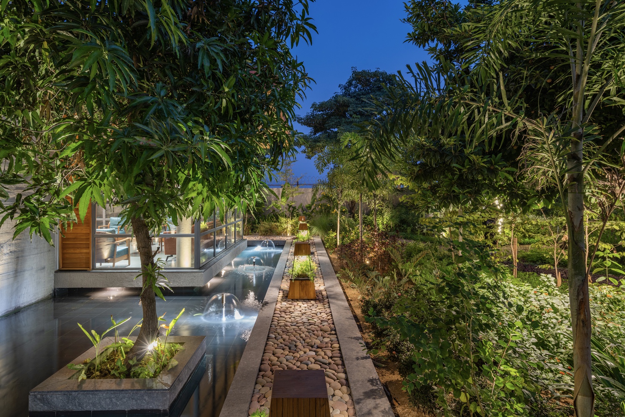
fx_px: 347
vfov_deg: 62.0
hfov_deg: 84.0
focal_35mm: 20
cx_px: 312
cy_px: 208
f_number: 8
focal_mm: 20
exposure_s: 2.5
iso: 200
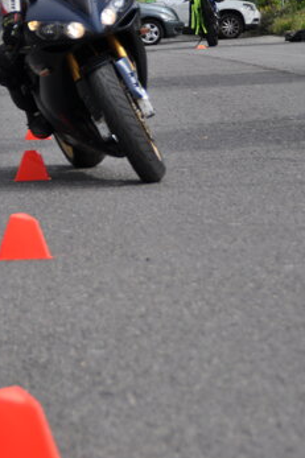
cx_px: 23
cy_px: 162
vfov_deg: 10.3
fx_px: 2531
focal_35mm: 199
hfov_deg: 6.9
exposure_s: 1/800
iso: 200
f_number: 5.6
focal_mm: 70
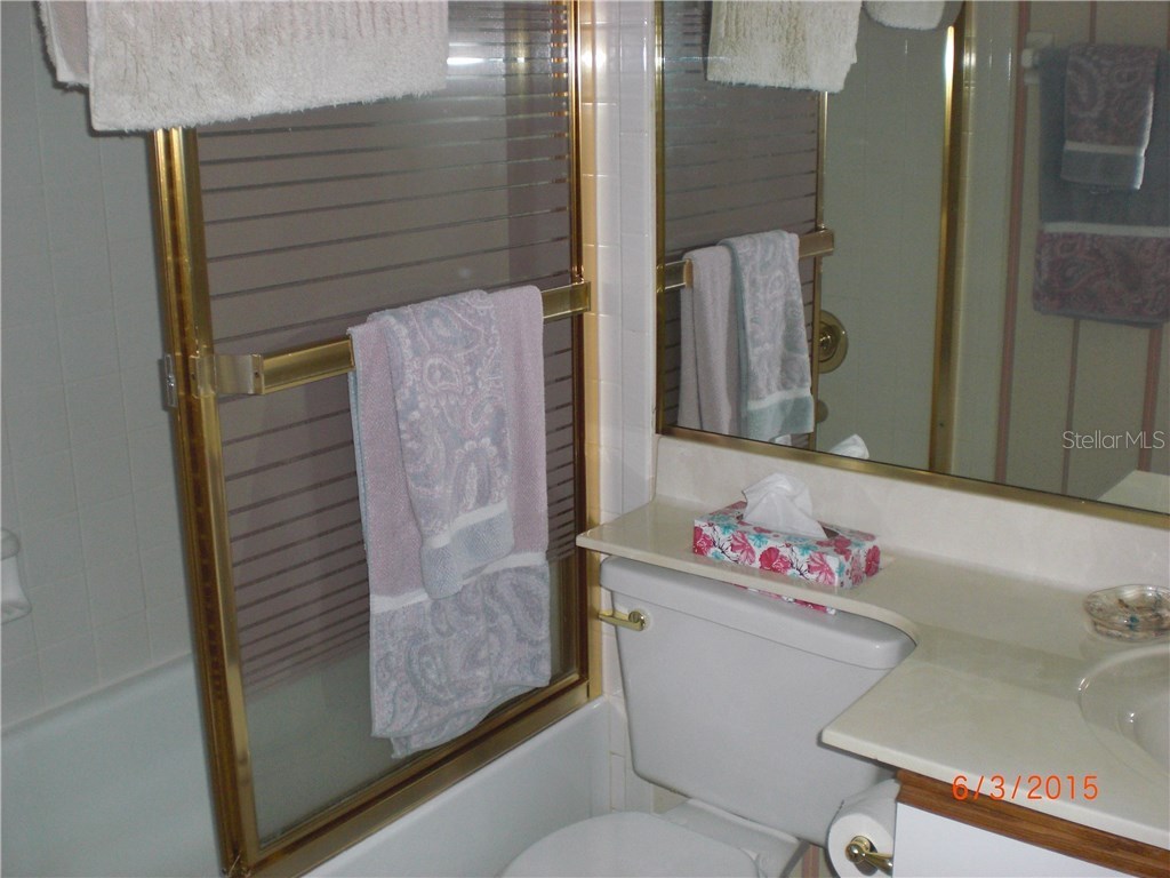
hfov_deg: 49.0
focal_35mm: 38
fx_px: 1284
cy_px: 439
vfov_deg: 37.7
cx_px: 585
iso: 200
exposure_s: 1/60
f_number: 3.1
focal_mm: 6.3
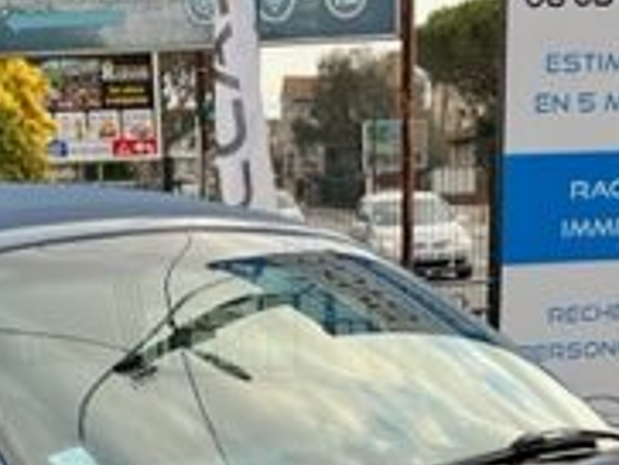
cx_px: 267
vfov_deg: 14.8
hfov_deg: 21.3
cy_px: 721
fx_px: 1646
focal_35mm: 92
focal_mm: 5.7
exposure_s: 1/639
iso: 50
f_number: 1.5
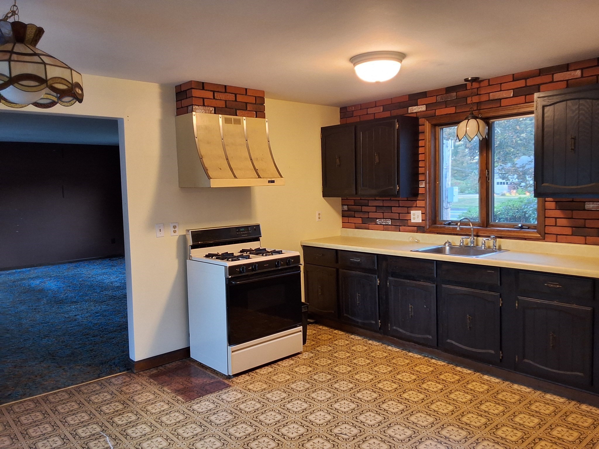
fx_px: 485
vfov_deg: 49.7
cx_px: 300
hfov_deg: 63.4
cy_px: 224
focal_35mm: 28
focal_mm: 2.91
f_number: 1.9
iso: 160
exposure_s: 1/30
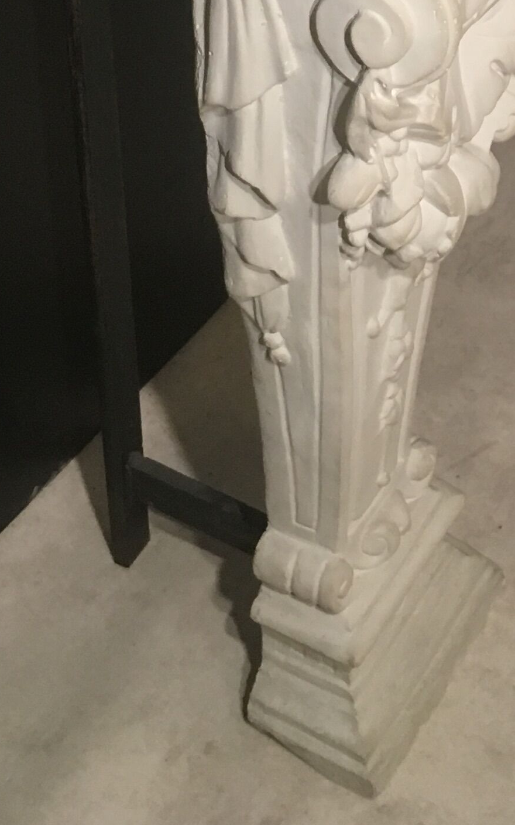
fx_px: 1976
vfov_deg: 21.0
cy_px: -305
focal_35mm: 88
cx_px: 352
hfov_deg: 14.8
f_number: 2.2
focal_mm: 4.15
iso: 125
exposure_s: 1/33
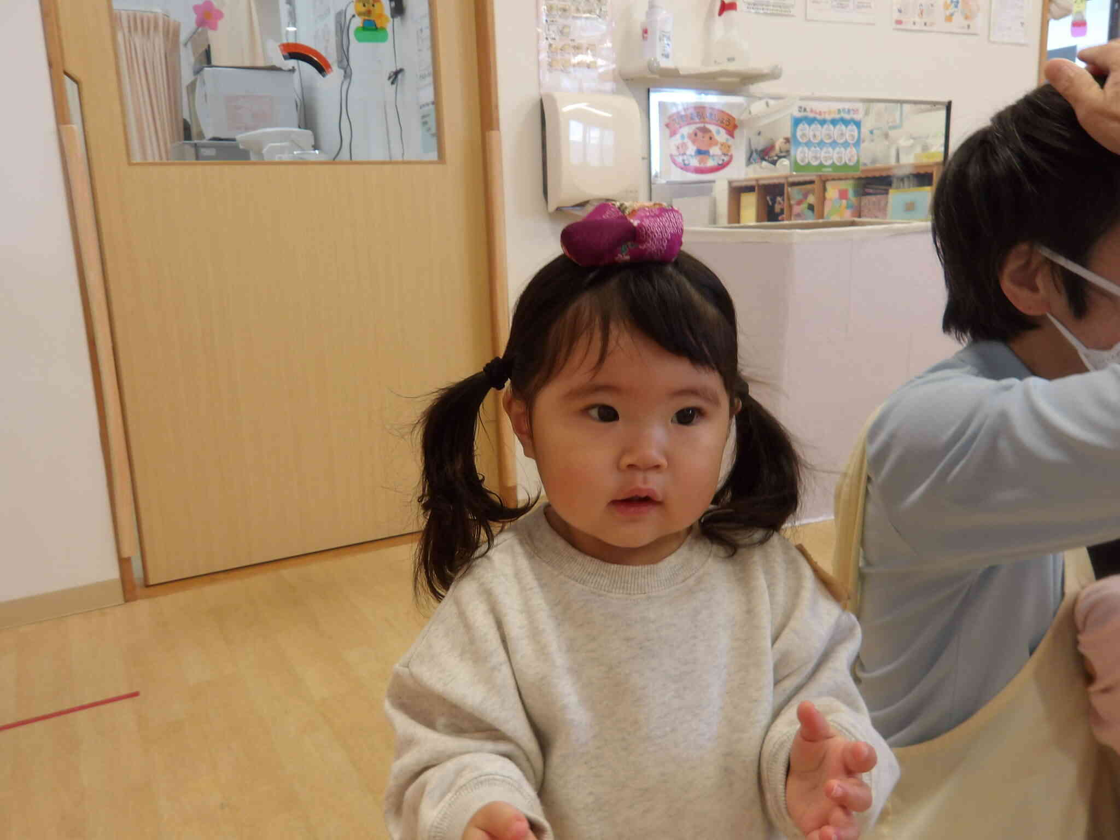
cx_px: 560
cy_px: 420
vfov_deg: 51.4
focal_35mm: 27
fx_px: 874
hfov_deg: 65.3
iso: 100
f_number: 3
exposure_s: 1/42
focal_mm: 4.9
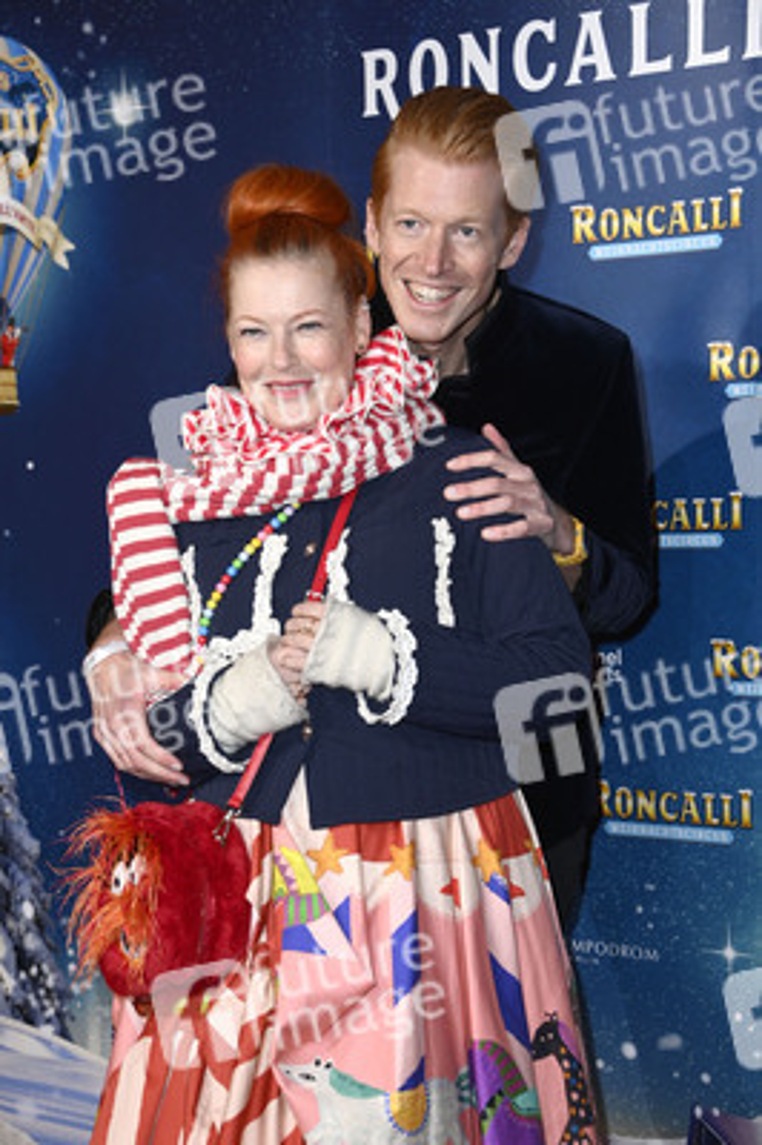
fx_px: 2608
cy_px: 572
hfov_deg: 16.6
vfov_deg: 24.8
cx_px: 381
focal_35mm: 82
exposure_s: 1/250
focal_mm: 82
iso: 1250
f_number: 5.6
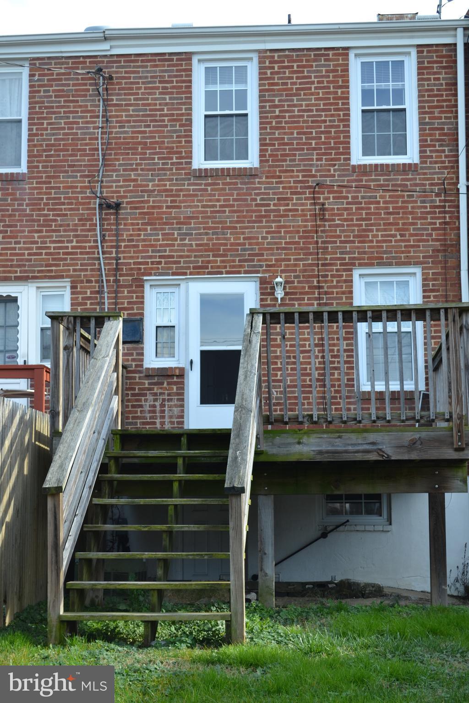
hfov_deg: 22.6
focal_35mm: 60
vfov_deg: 33.4
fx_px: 1172
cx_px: 234
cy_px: 352
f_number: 5.6
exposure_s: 1/125
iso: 110
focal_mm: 40
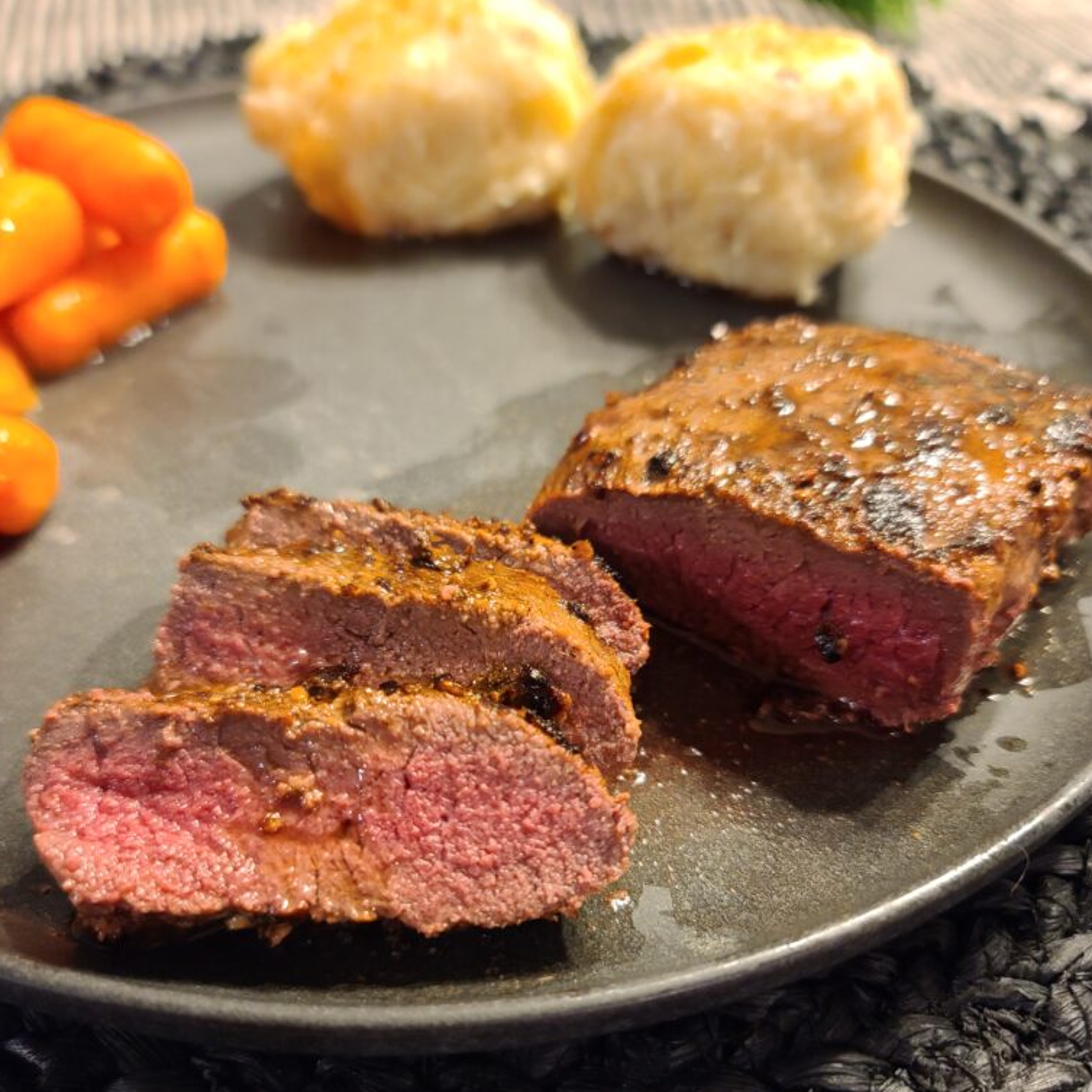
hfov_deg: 54.0
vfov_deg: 53.7
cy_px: 646
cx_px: 542
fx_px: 1071
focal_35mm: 30
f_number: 1.8
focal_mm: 7
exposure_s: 1/40
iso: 400
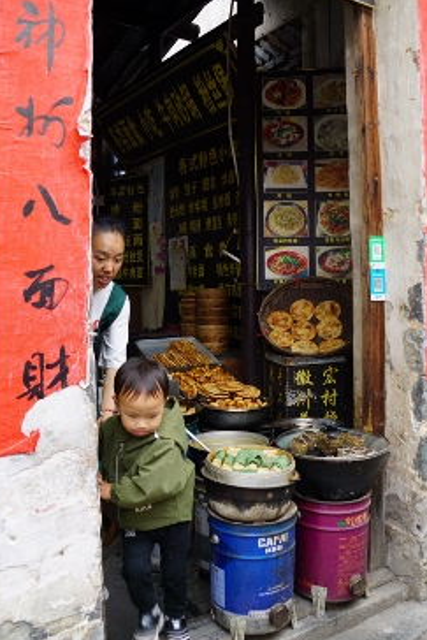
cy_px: 292
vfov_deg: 57.1
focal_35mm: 33
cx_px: 219
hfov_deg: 40.0
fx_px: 587
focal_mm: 20
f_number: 5
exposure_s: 1/80
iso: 100
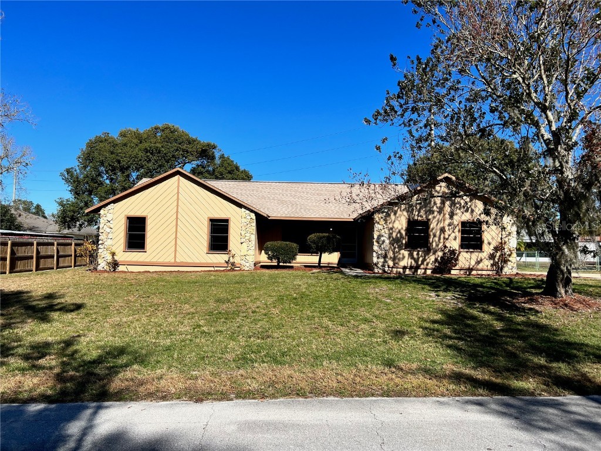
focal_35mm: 26
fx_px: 451
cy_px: 226
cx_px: 300
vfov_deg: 53.1
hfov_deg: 67.3
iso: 50
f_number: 1.5
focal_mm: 5.7
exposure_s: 1/4274
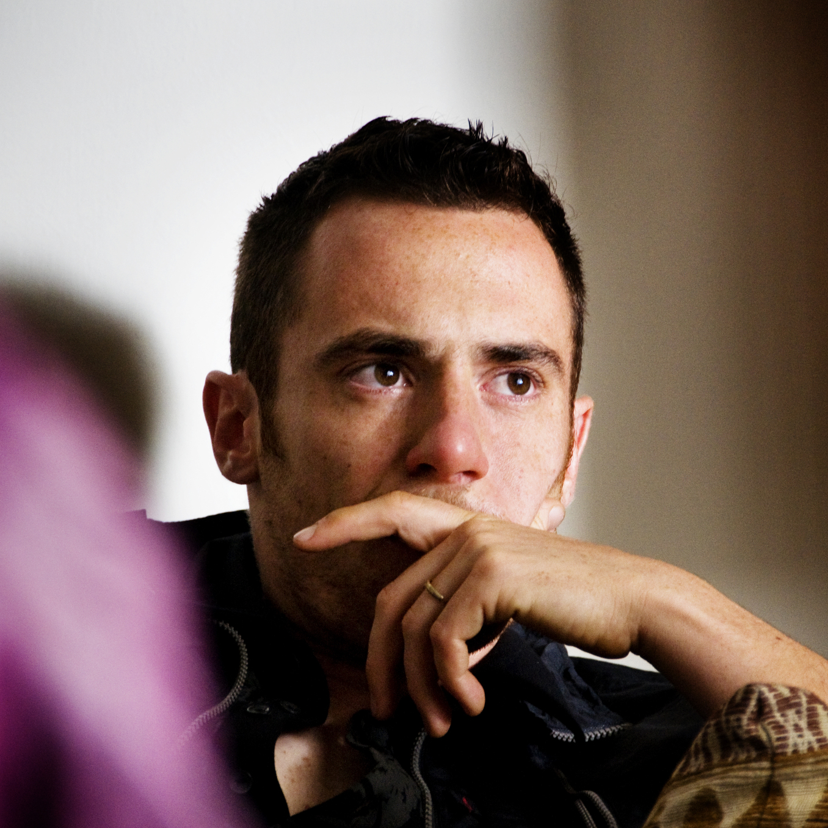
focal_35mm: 327
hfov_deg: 5.4
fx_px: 8849
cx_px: 414
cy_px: 413
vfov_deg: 5.4
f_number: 5.6
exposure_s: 1/60
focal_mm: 170
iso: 800
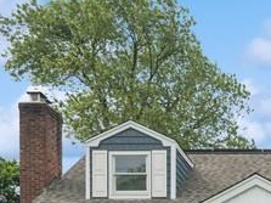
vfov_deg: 18.6
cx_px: 305
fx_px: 548
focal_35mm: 70
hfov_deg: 25.6
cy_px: 301
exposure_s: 1/100
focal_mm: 18
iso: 100
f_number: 11
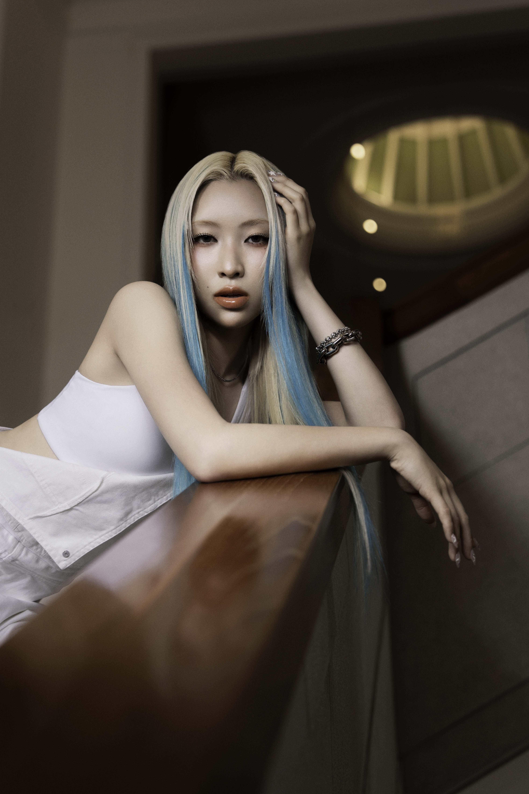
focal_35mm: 54
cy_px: 399
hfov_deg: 25.1
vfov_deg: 36.9
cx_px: 260
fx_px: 1190
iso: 640
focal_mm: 53
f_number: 2.8
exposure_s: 1/100
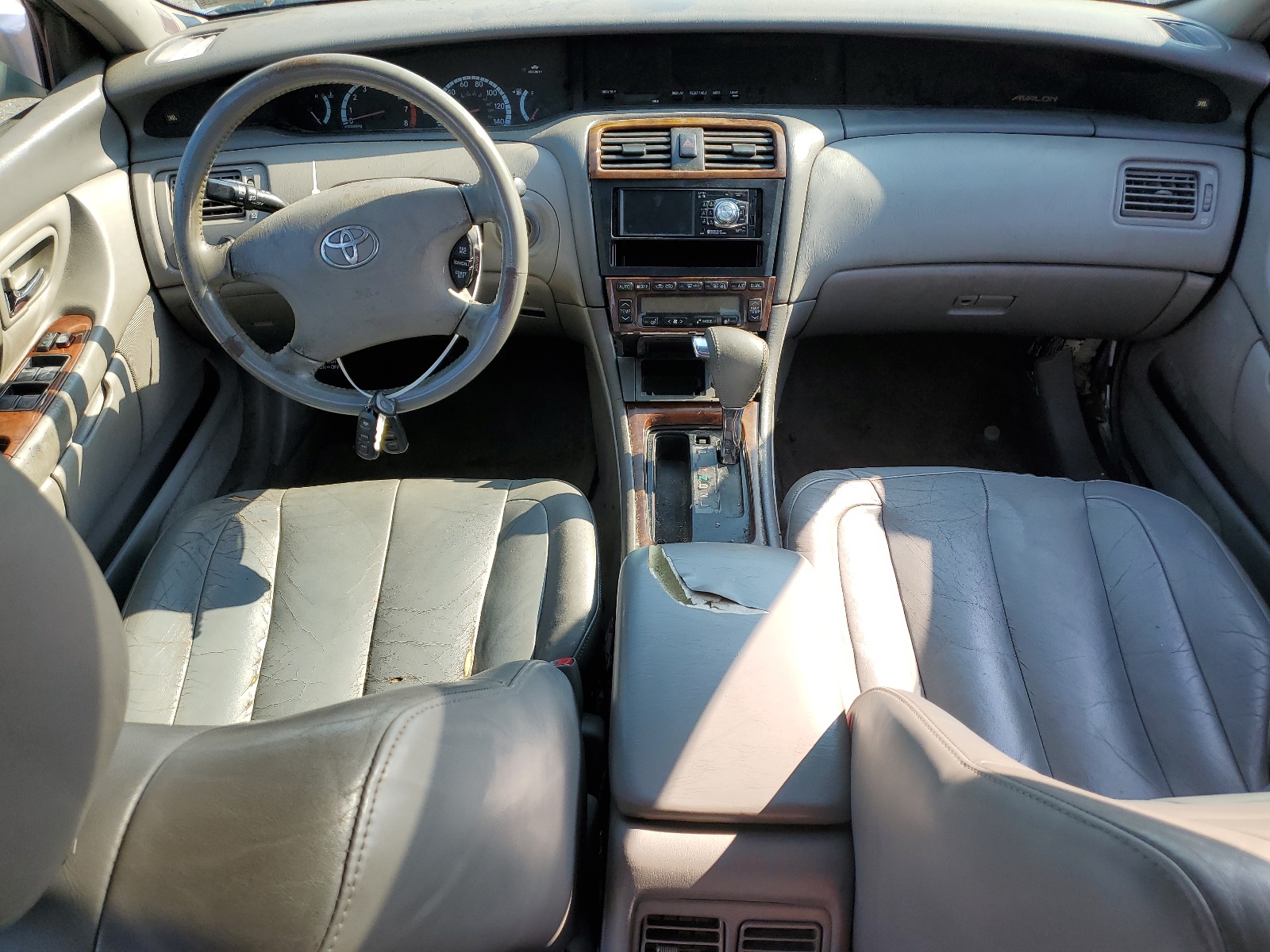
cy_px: 476
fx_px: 954
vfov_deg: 53.1
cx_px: 635
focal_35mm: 26
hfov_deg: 67.3
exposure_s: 1/588
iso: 50
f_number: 1.5
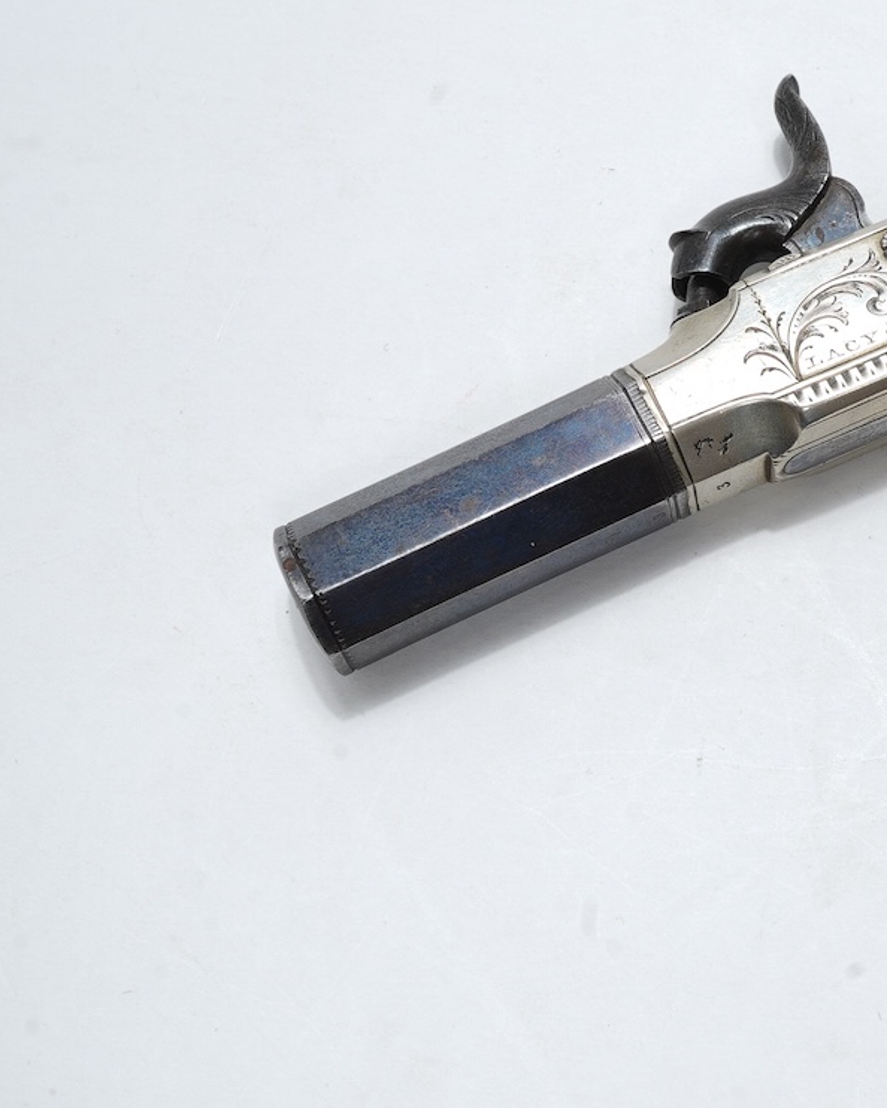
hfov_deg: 23.2
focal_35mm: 64
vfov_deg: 29.6
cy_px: 551
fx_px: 2099
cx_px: 797
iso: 64
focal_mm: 30
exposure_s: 1/100
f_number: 22
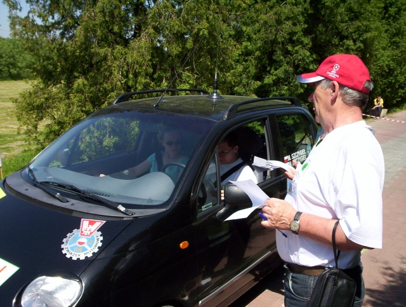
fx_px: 447
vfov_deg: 37.9
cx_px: 203
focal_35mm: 38
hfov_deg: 48.9
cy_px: 154
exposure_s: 1/683
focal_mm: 4.99
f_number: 4.5
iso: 100
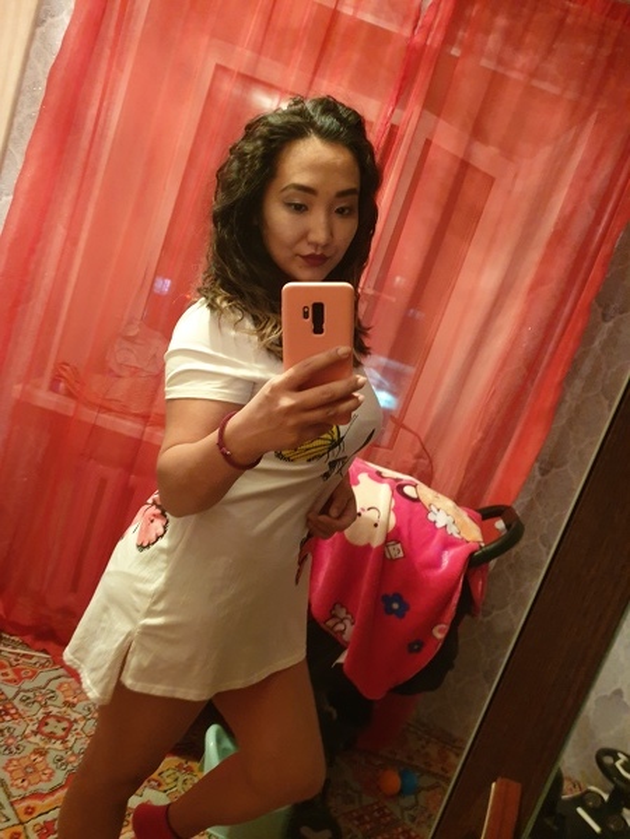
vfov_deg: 67.3
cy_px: 420
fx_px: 631
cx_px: 315
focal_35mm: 26
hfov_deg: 53.1
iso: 500
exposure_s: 1/10
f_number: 1.5
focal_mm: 4.3
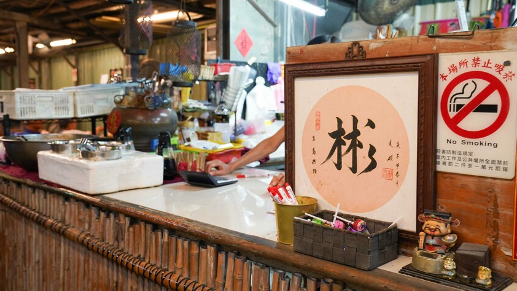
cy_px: 144
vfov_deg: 32.0
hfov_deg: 54.0
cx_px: 260
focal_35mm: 37
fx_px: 507
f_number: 4.5
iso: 1250
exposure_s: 1/40
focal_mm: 35
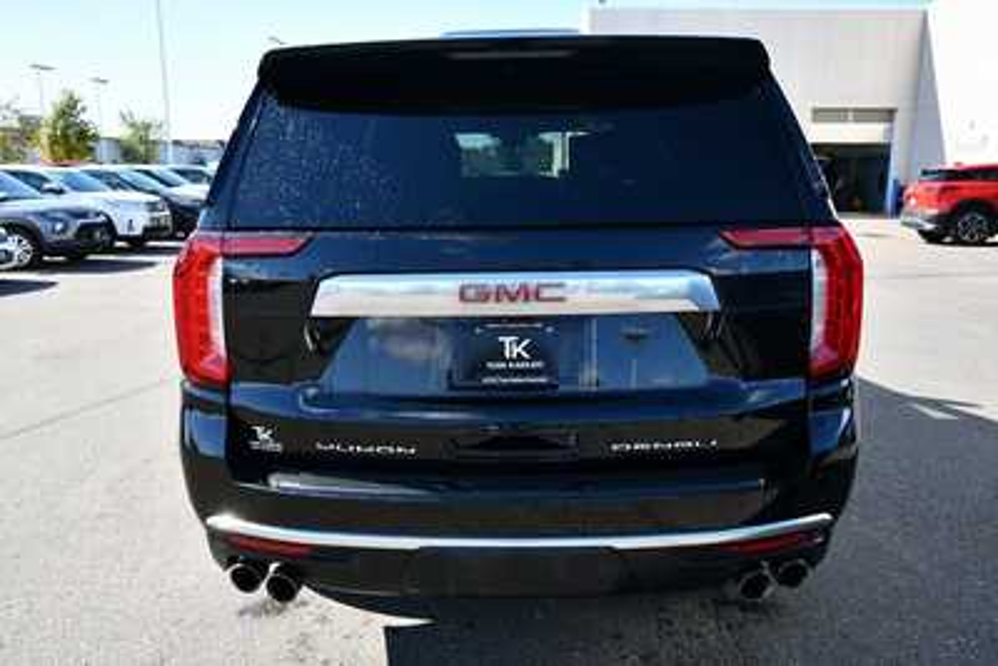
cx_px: 499
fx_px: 832
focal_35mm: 30
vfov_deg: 43.6
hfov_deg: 61.9
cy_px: 333
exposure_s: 1/250
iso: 200
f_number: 6.3
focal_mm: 20
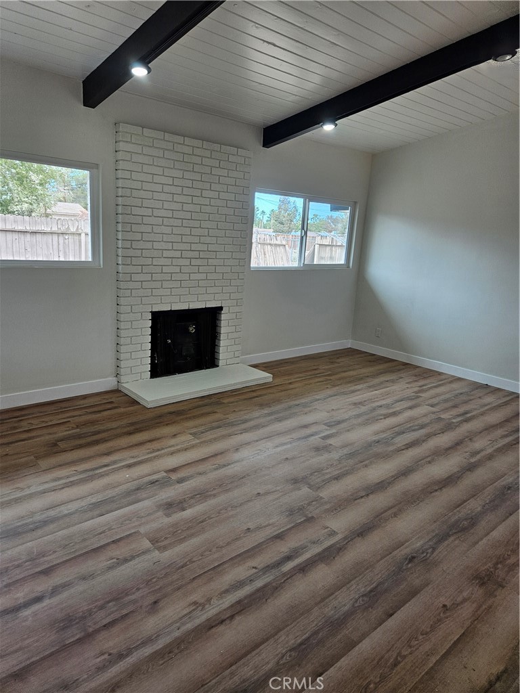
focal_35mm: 23
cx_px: 260
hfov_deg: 58.9
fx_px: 461
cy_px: 346
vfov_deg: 73.9
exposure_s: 1/120
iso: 50
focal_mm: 5.4
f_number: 1.8
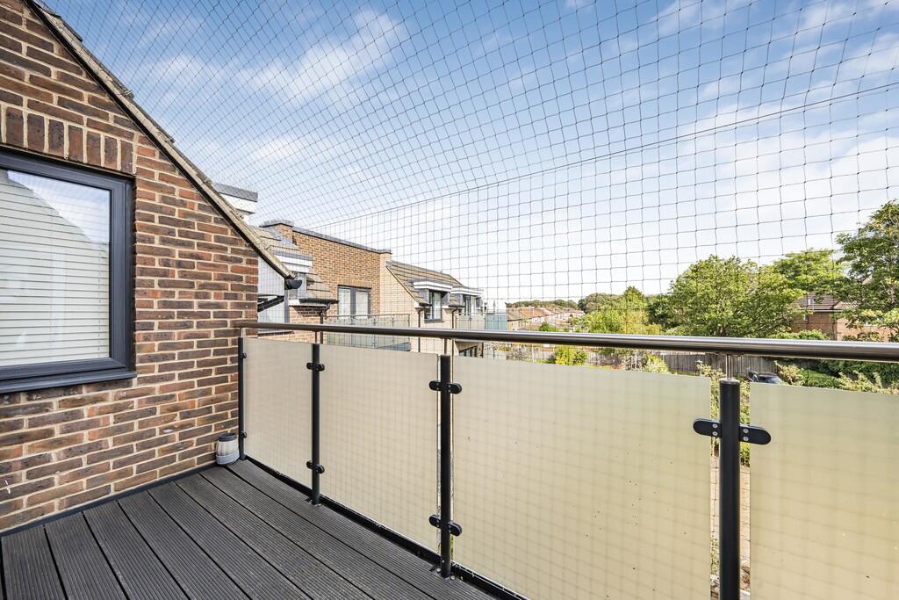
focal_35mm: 12
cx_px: 450
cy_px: 300
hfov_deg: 112.6
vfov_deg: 90.0
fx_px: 300
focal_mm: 12
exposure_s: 1/250
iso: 320
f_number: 10
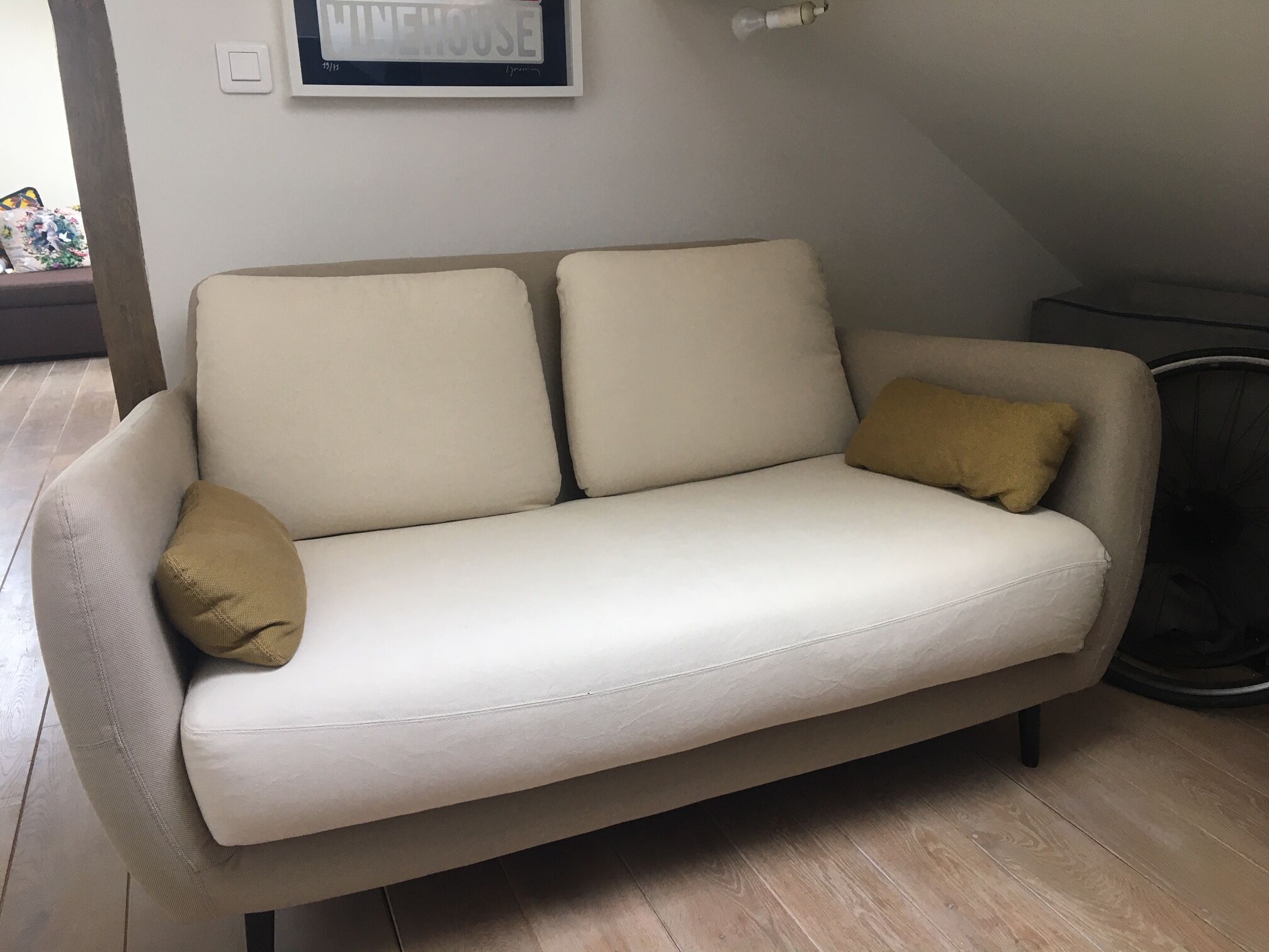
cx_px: 634
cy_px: 476
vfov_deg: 48.2
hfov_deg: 61.7
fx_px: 1063
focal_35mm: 29
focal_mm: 4.15
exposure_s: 1/33
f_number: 2.2
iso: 80
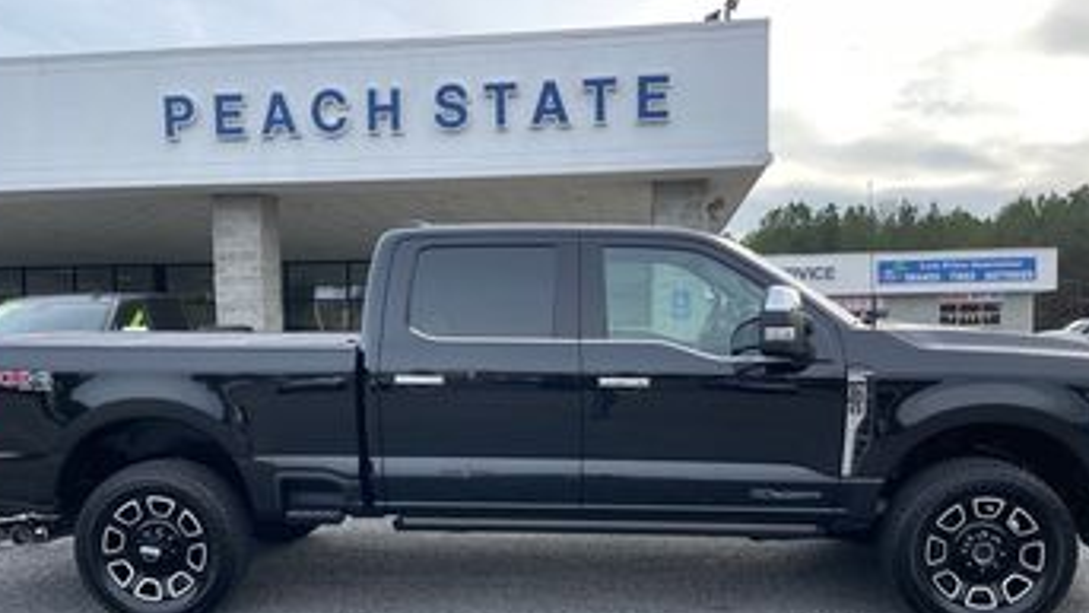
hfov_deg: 59.5
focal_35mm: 33
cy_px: 400
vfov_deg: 35.4
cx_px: 537
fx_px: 953
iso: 32
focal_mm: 4.2
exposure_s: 1/666
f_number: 1.6
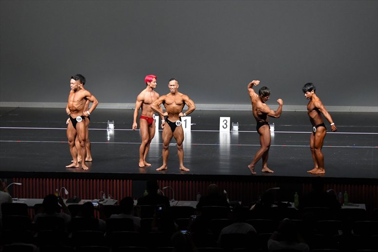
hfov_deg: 15.2
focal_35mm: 135
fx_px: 1417
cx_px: 189
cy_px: 126
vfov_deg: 10.2
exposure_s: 1/400
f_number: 5.6
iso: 5000
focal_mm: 90
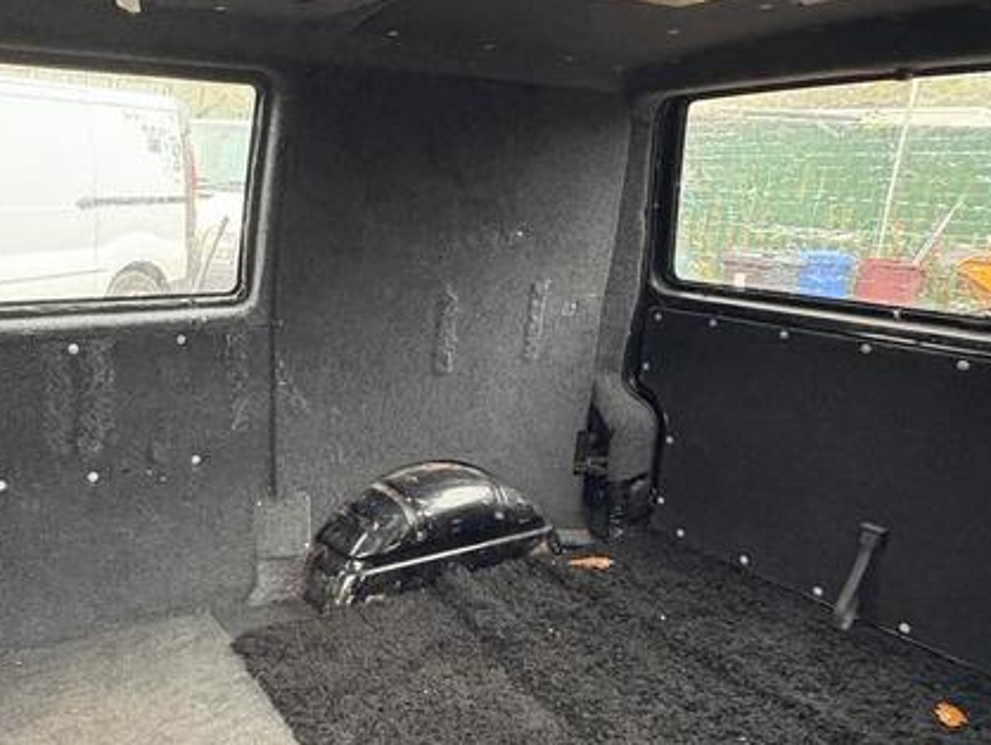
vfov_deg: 46.8
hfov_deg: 58.2
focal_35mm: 30
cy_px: 372
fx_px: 859
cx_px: 306
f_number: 2.2
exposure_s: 1/60
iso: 640
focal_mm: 2.22
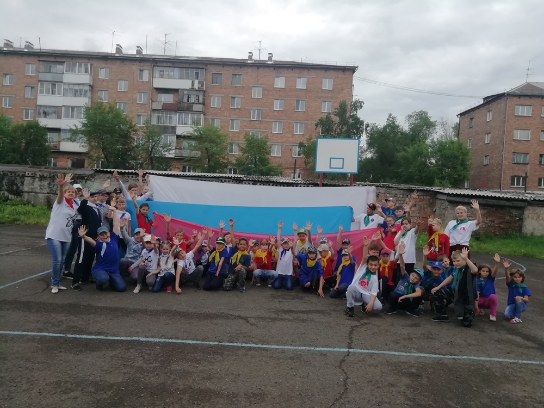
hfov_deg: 67.3
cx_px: 272
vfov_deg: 53.1
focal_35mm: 26
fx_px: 409
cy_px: 204
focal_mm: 3.21
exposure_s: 1/671
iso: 50
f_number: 2.2
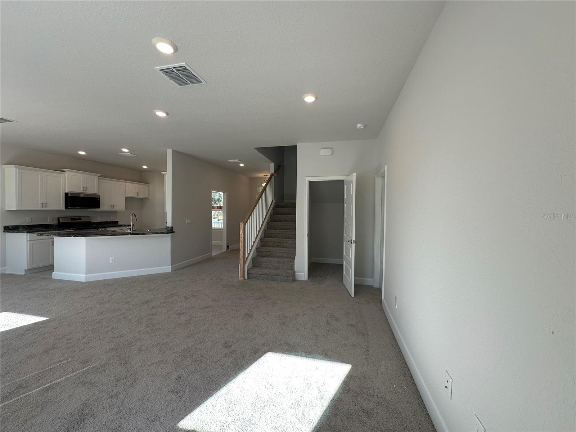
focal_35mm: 14
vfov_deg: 85.7
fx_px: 233
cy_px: 216
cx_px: 288
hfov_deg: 102.1
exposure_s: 1/120
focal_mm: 2.22
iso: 50
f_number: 2.2
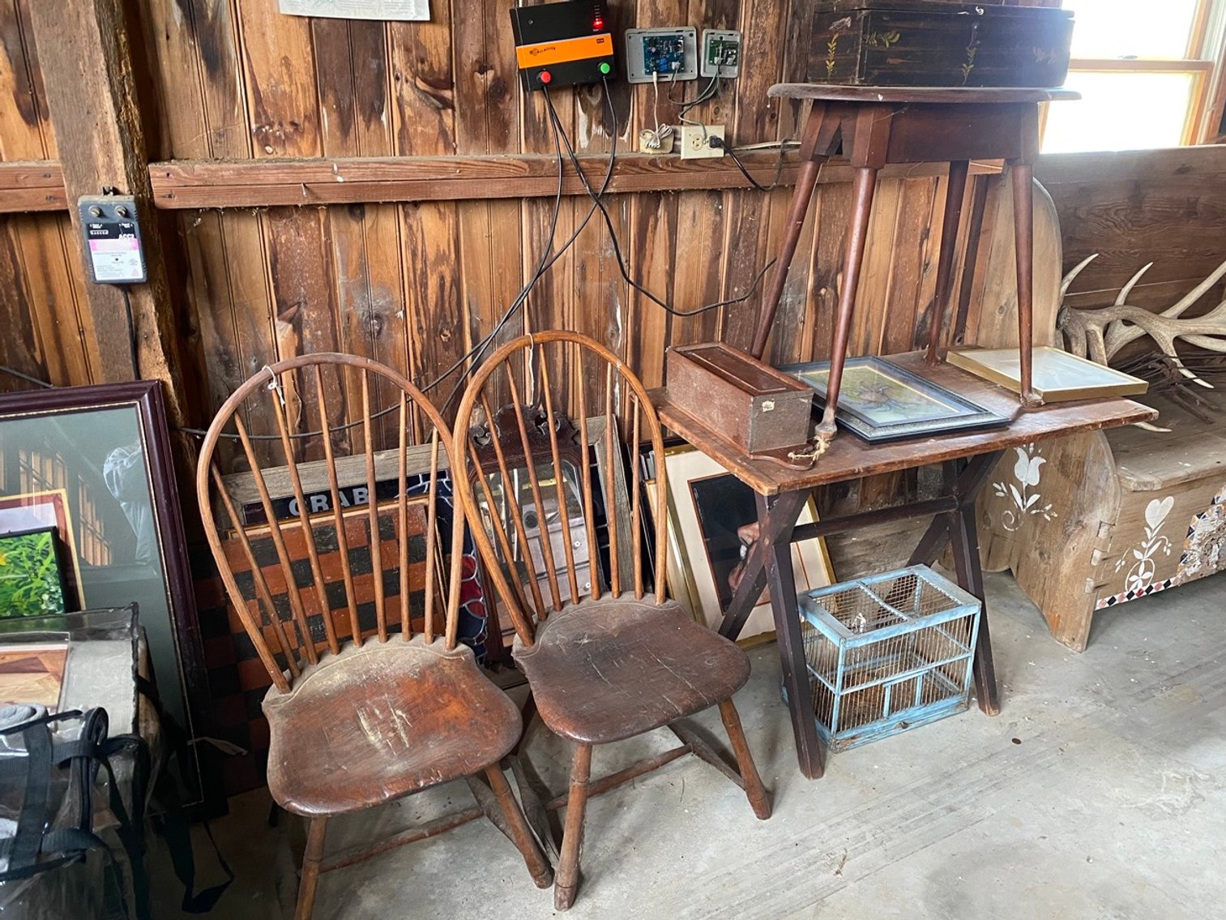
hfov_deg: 67.3
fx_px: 921
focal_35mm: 26
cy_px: 460
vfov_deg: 53.1
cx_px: 613
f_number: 1.8
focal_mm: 4.25
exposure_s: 1/60
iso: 400
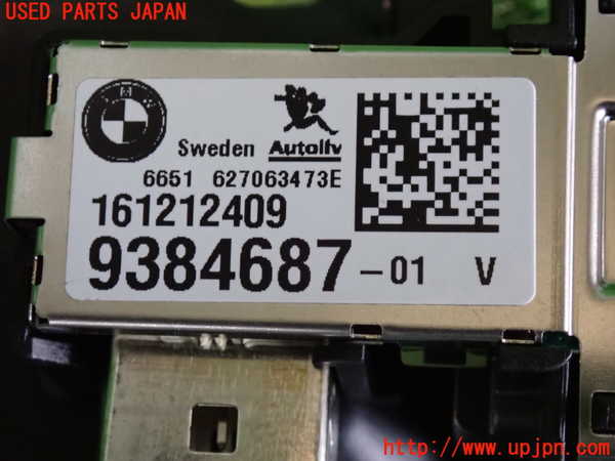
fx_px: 1777
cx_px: 308
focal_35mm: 100
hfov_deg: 19.6
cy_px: 230
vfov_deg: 14.8
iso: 1250
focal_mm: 18
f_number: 4.9
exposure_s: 1/40
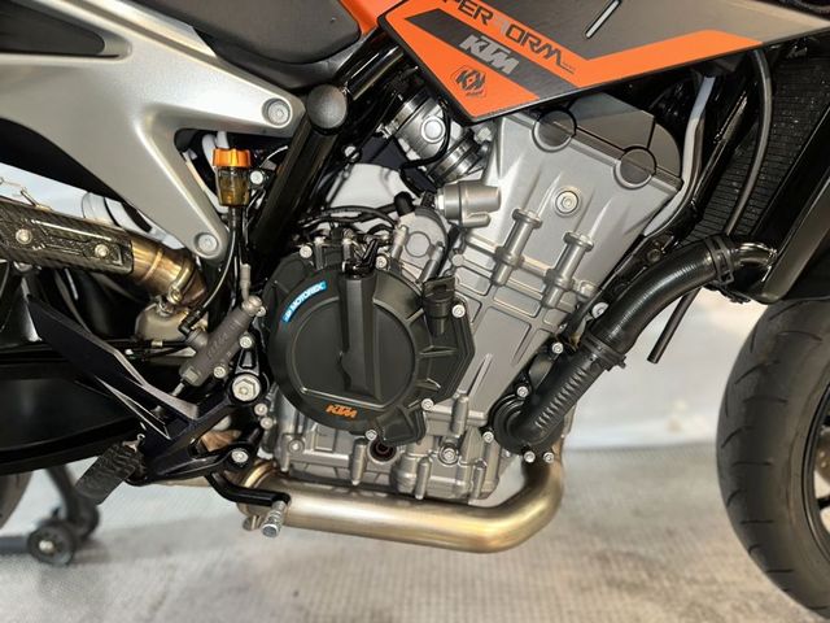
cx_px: 415
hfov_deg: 71.6
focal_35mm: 24
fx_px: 575
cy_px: 312
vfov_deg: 56.8
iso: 100
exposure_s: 1/16
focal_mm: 6.86
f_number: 1.78
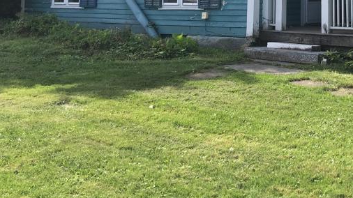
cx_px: 322
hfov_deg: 31.2
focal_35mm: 64
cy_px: -56
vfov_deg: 17.6
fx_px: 599
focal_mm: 4.15
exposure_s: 1/538
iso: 25
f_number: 2.2
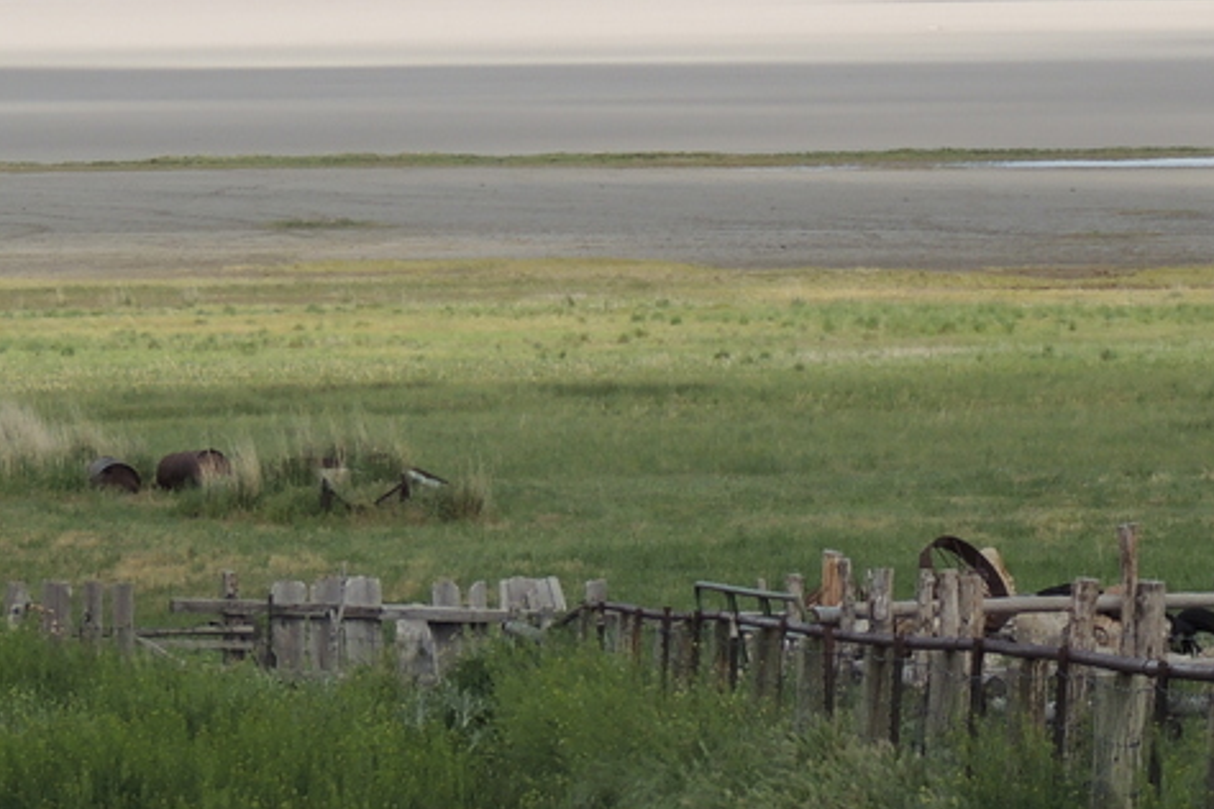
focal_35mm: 337
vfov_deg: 4.1
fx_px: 11363
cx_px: 1278
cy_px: 41
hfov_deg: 6.1
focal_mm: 21.4
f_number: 4.2
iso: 100
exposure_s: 1/640
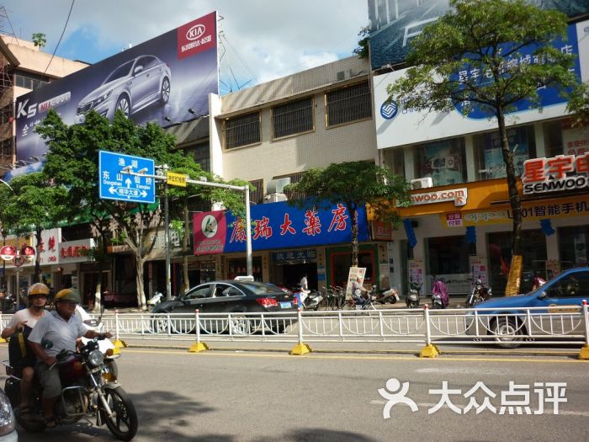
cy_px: 221
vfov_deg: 42.9
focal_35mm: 33
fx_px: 562
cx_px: 294
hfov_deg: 55.4
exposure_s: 1/800
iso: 80
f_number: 2.8
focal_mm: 5.5
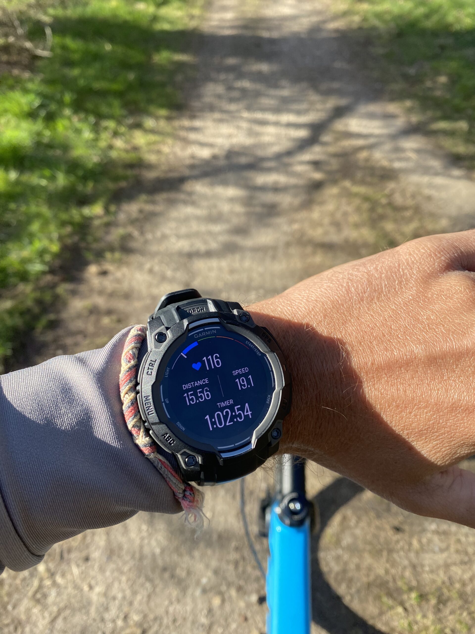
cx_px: 238
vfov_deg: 67.3
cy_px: 317
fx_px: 476
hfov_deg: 53.1
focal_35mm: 26
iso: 32
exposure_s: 1/527
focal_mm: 4.25
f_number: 1.8
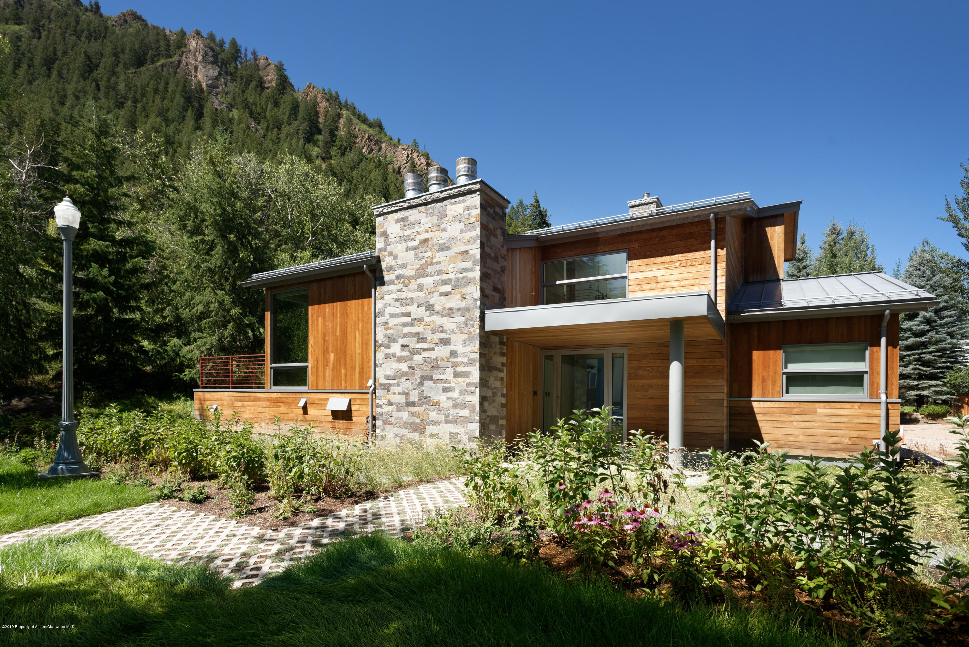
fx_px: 458
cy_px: 324
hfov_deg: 93.3
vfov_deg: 70.5
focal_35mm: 17
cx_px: 484
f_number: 9
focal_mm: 17
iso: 250
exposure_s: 1/160
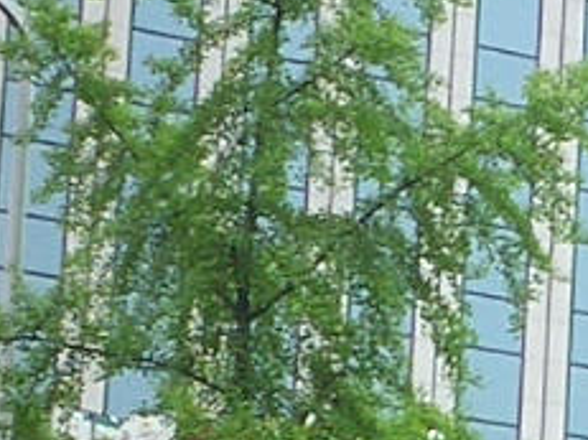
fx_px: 3480
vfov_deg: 6.9
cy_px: 956
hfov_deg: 9.5
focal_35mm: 205
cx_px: 723
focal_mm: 5.6
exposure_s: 1/400
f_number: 3.5
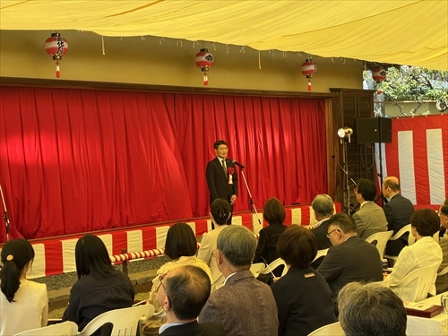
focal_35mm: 52
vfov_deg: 28.0
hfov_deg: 36.8
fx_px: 673
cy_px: 168
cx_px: 224
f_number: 1.64
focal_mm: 4.2
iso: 25
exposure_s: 1/187
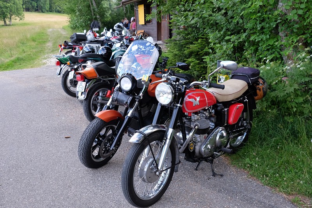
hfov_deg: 46.4
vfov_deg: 31.9
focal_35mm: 42
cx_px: 156
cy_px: 104
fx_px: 364
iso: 1600
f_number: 5.6
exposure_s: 1/220
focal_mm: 27.9
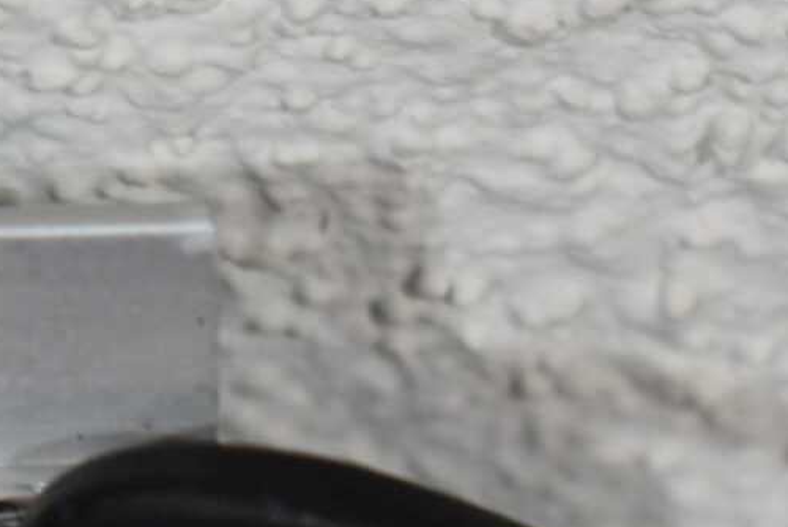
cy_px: 351
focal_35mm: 399
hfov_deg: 5.2
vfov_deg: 3.5
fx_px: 8738
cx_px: 91
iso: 400
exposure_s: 1/60
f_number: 7.1
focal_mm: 52
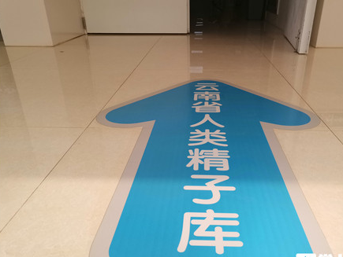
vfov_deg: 45.4
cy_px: 141
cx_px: 192
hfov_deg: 58.1
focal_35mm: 31
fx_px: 307
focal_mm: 3.95
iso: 50
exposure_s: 1/285
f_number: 1.8
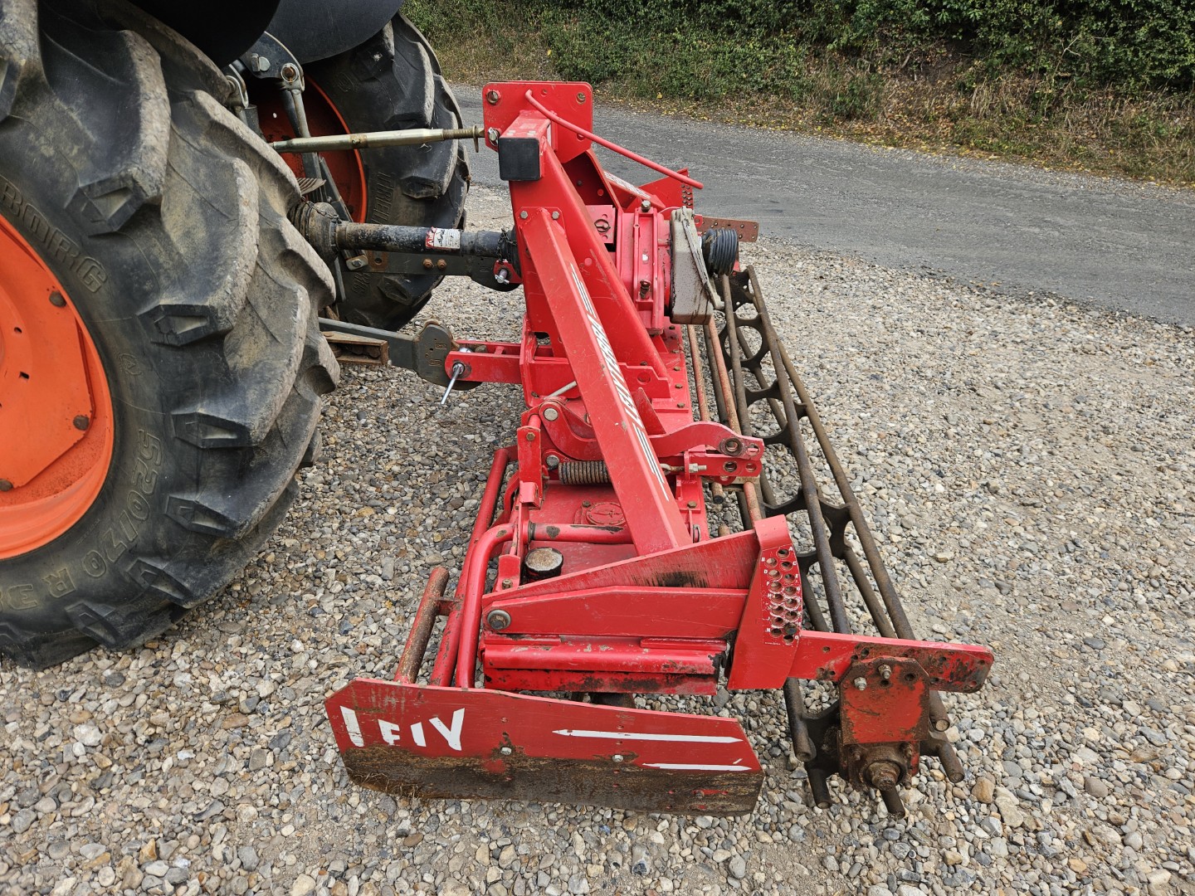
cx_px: 598
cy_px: 448
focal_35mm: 23
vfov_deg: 58.9
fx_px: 794
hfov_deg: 73.9
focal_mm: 5.4
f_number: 1.8
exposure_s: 1/614
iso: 25
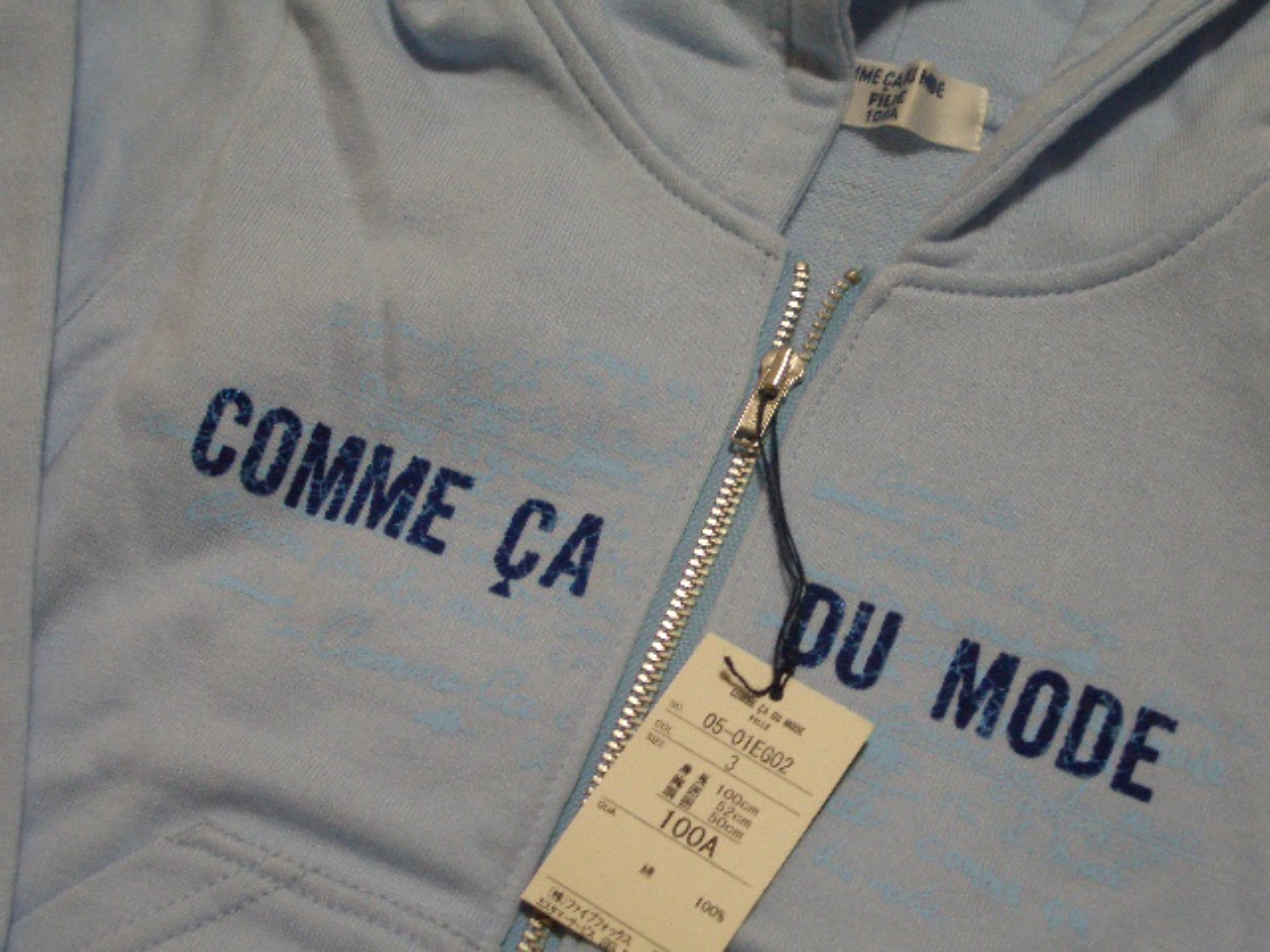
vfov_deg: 23.7
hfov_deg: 31.2
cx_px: 635
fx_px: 2275
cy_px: 476
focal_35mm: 62
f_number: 3.5
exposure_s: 1/25
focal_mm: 10.2
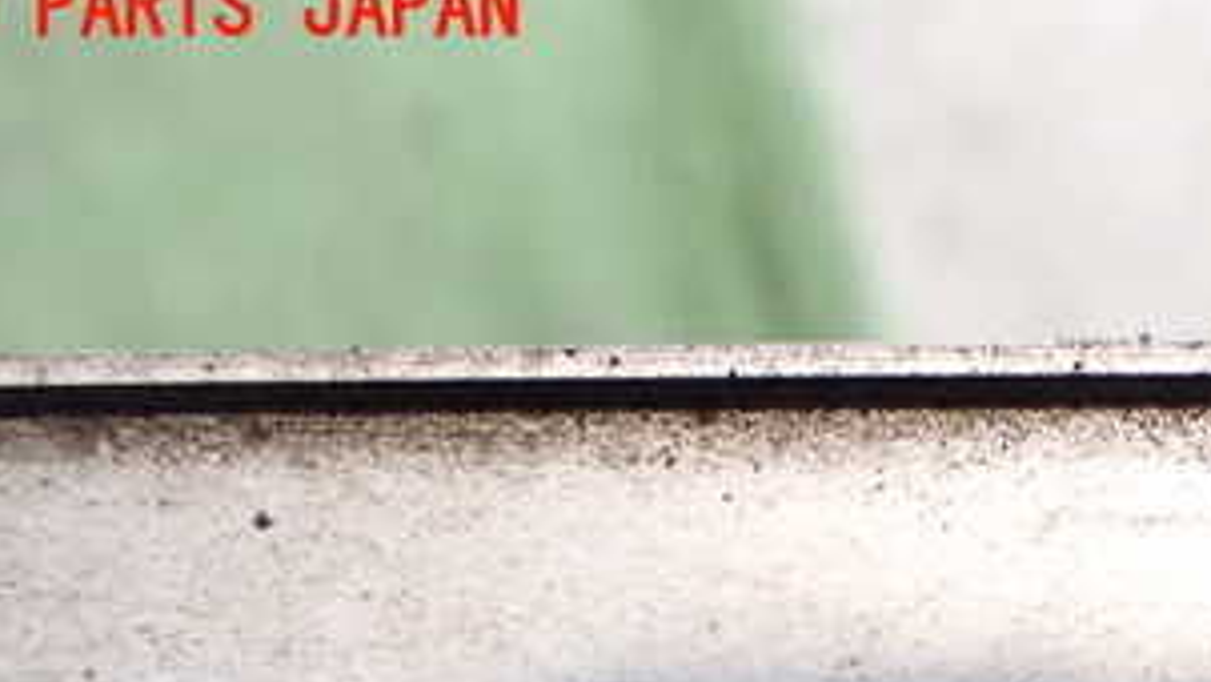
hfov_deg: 31.4
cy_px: 863
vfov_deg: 17.5
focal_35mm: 65
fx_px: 2088
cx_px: 994
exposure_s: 1/80
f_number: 2.3
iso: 800
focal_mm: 5.4
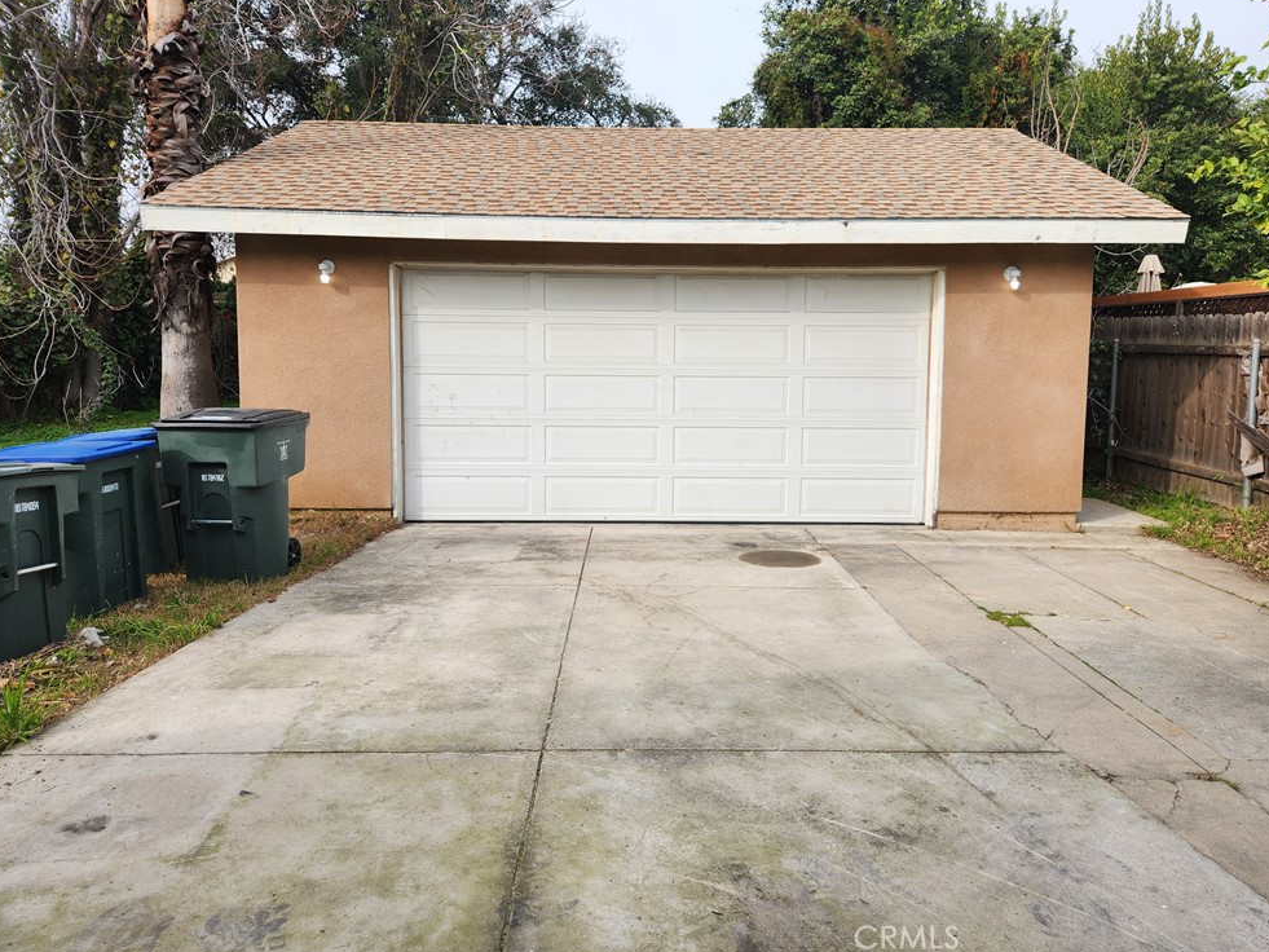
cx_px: 635
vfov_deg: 56.8
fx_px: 880
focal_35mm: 24
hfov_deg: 71.6
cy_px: 459
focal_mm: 5.4
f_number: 1.8
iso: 20
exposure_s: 1/516
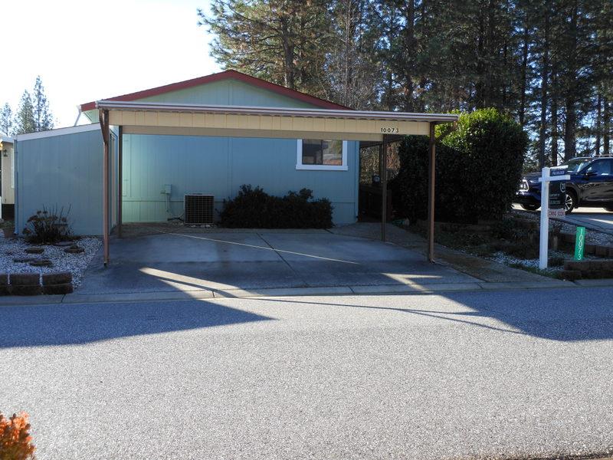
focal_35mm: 39
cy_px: 230
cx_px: 306
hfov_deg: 47.9
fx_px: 691
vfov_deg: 36.8
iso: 80
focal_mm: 6.9
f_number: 4.3
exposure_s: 1/160
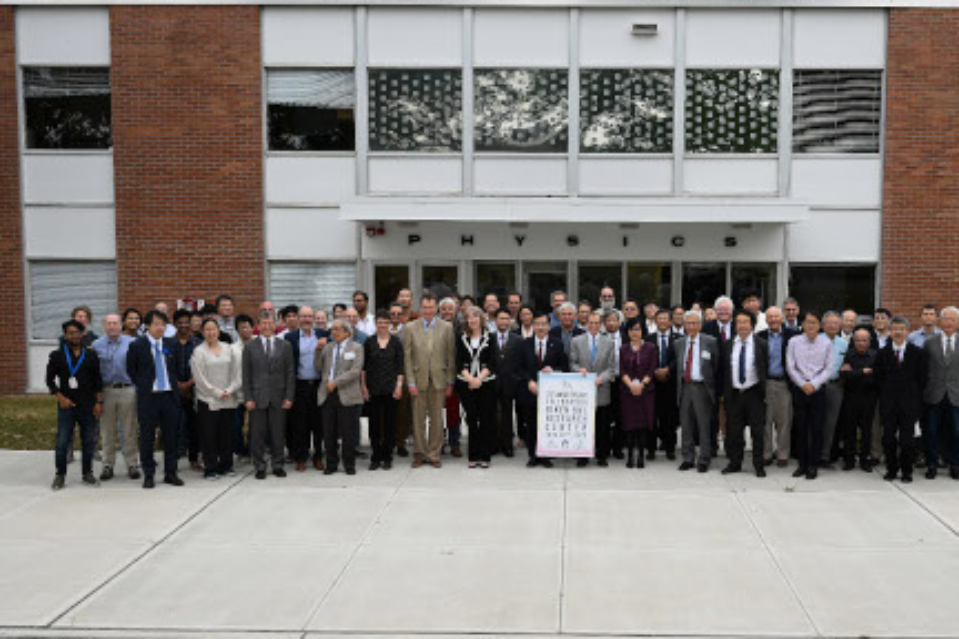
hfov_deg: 46.2
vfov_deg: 31.9
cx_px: 557
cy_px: 341
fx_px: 1119
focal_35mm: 42
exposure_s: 1/200
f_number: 7.1
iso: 220
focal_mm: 33
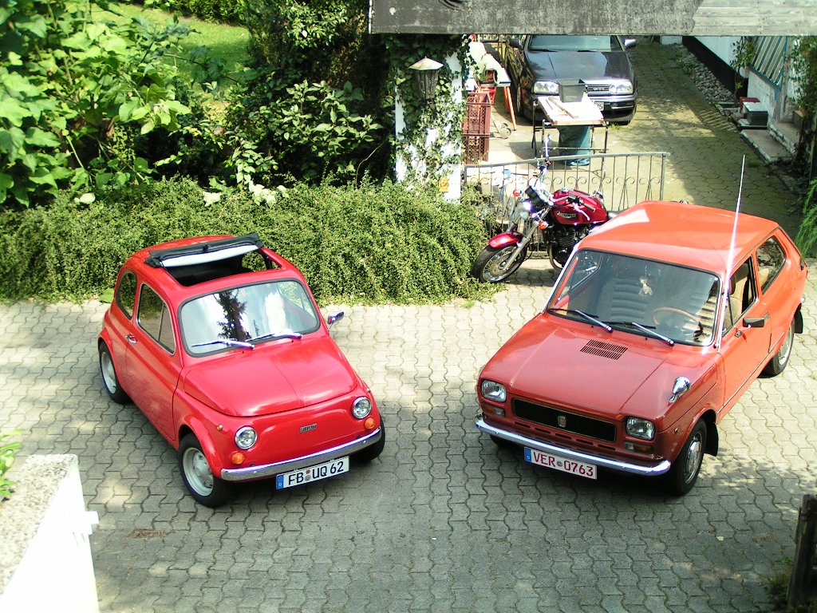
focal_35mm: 52
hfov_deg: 36.8
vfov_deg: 28.0
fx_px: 1227
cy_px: 306
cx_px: 408
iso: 100
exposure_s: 1/320
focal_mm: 8
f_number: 3.2
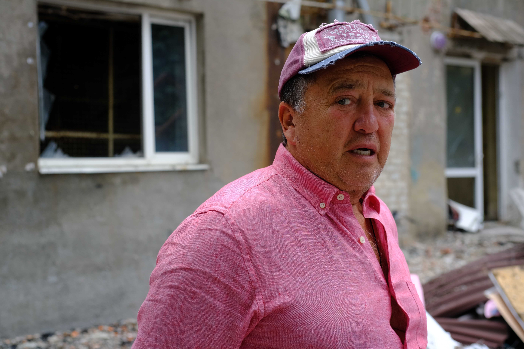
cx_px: 248
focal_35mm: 59
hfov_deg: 33.9
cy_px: 161
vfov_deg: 23.0
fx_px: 859
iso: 250
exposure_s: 1/250
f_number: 4
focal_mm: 35
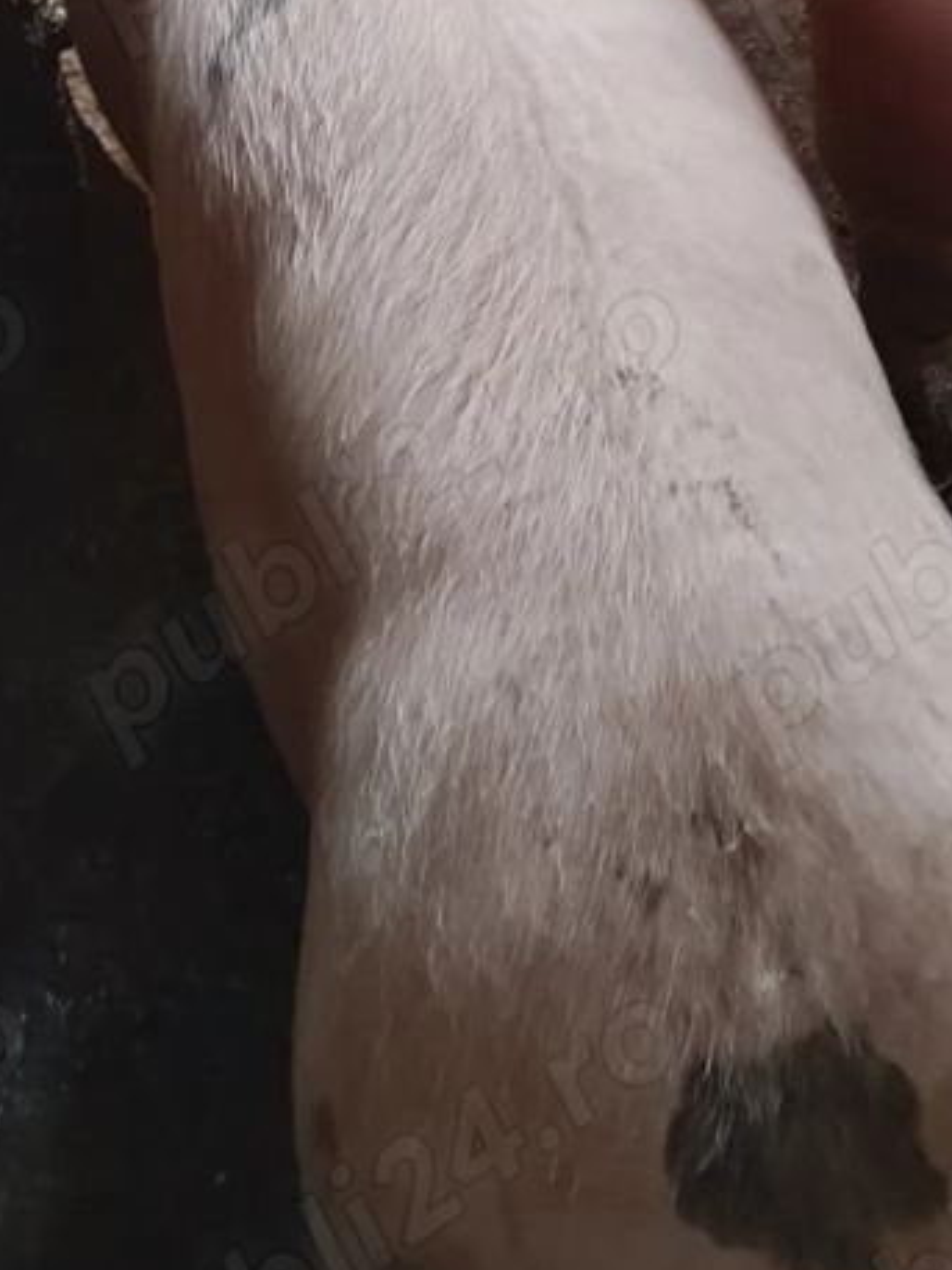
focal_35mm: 70
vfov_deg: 26.1
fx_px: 2566
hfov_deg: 20.9
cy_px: -44
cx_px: 702
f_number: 1.65
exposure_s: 1/33.3
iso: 1103
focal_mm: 6.14
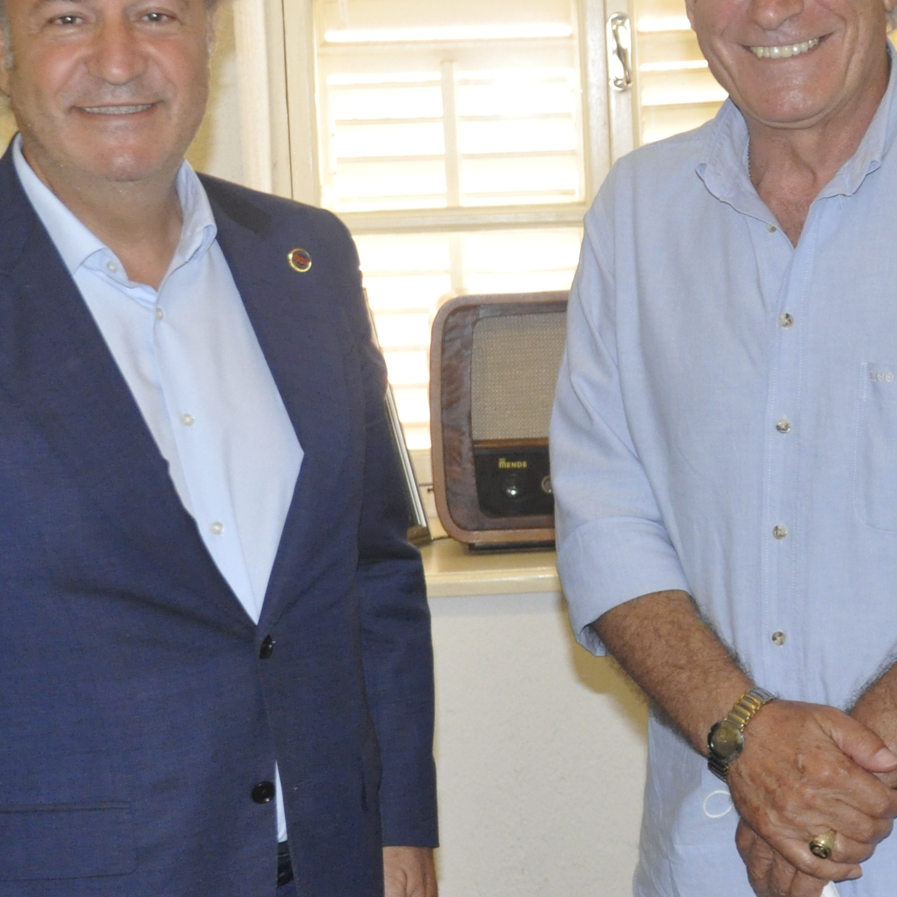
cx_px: 597
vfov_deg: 15.3
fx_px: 3342
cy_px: 353
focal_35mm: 114
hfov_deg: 15.3
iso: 1250
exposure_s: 1/60
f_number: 4.5
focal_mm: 30
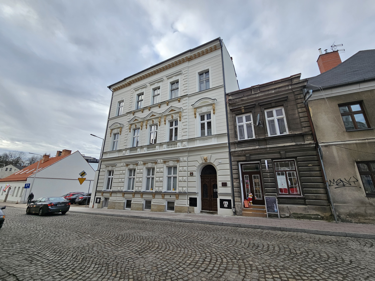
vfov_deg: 89.9
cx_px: 188
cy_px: 140
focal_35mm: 13
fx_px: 141
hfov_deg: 106.2
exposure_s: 1/728
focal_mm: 2.2
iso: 64
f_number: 2.2
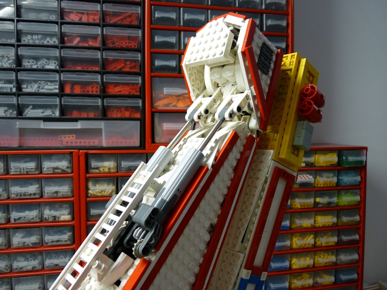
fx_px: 302
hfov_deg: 65.3
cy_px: 145
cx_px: 194
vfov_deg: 51.4
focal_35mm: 27
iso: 250
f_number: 2.8
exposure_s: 1/30
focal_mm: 4.8
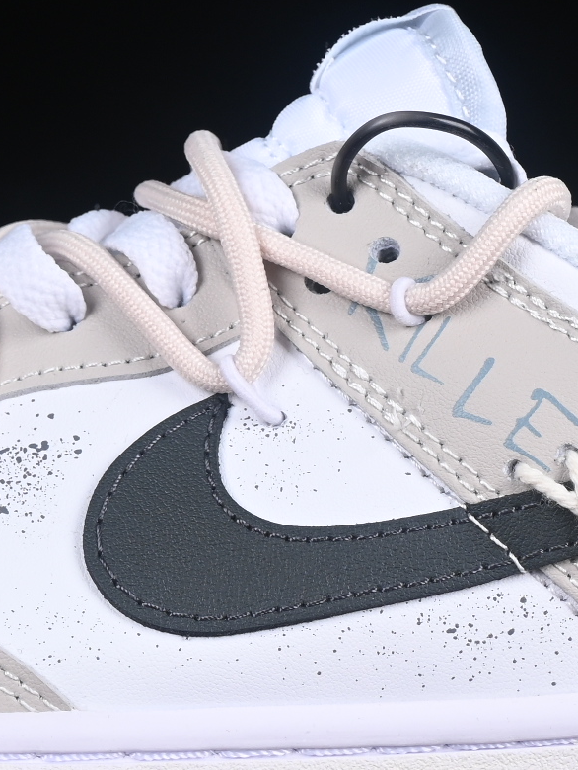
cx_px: 161
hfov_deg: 5.8
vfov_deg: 7.7
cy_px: 342
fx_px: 5720
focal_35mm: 257
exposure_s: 1/80
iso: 160
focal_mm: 50
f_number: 8
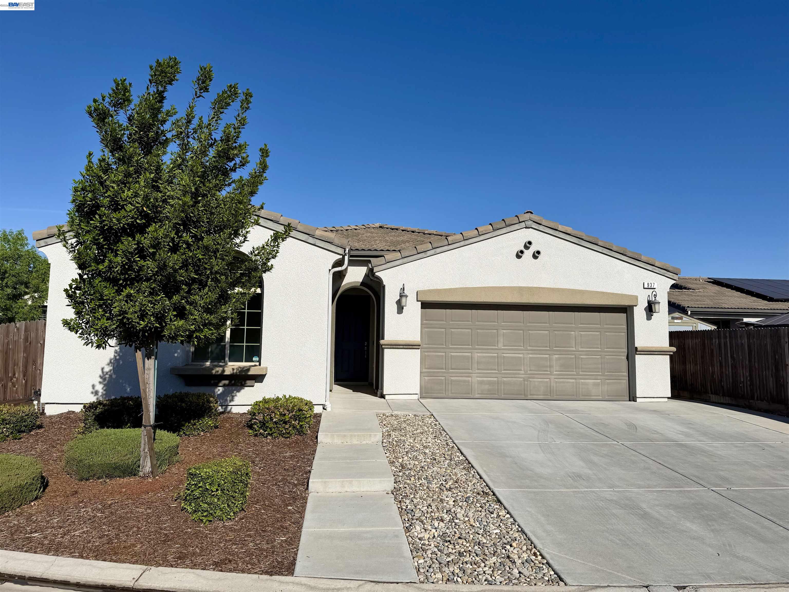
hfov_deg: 71.6
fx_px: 547
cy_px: 296
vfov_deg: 56.8
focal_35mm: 24
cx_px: 394
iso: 80
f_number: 1.78
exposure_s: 1/9091
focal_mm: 6.76
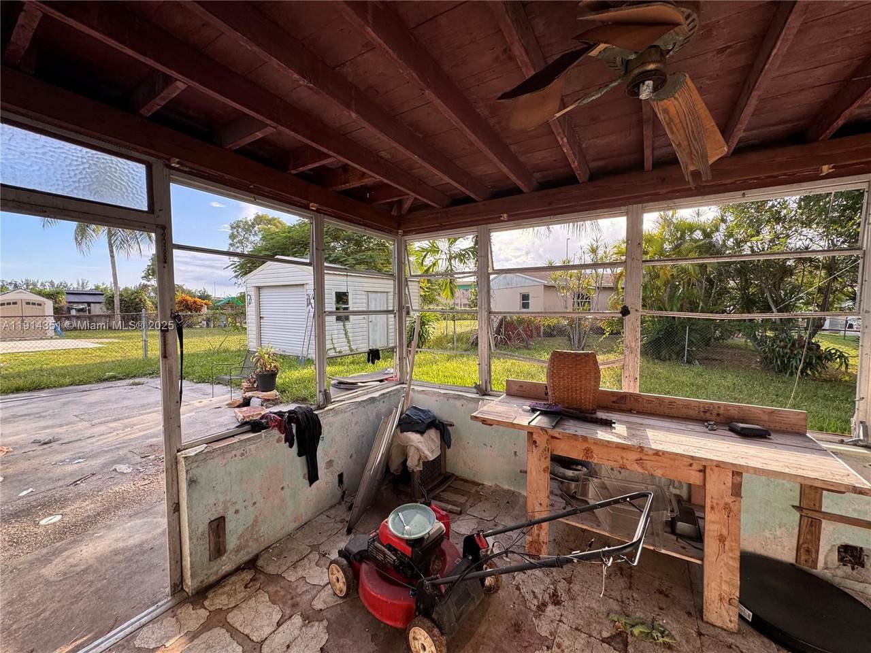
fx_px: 352
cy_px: 326
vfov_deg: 85.7
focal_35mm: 14
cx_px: 436
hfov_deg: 102.1
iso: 40
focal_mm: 2.22
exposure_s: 1/313
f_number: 2.2
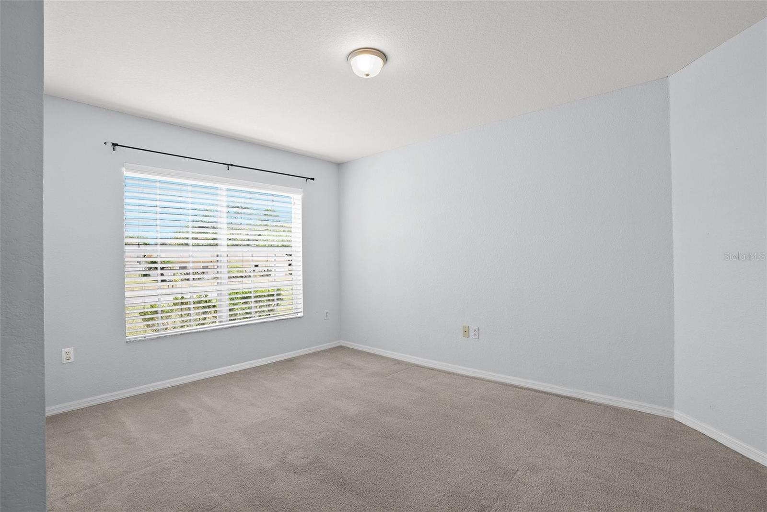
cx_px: 384
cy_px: 256
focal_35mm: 16
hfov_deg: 96.7
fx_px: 341
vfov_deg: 73.8
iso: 100
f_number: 8
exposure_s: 1/5
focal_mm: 16
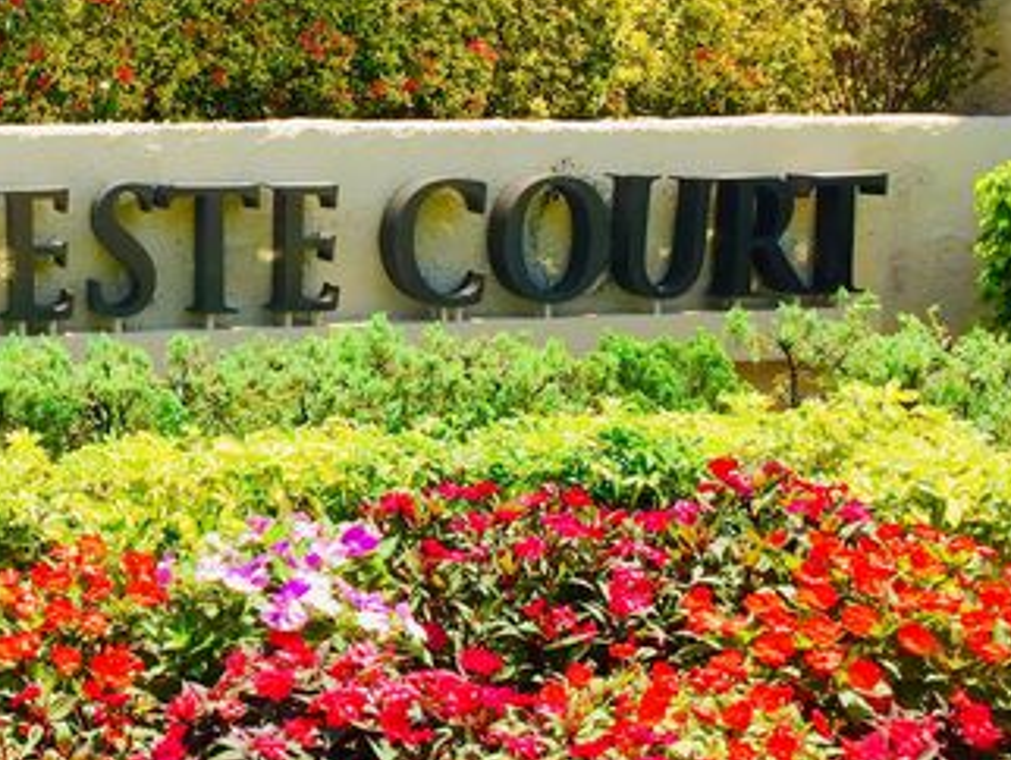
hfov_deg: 41.4
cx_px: 327
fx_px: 1315
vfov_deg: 32.1
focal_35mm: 45
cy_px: 448
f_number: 2.2
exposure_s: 1/1412
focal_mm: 4.15
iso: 32
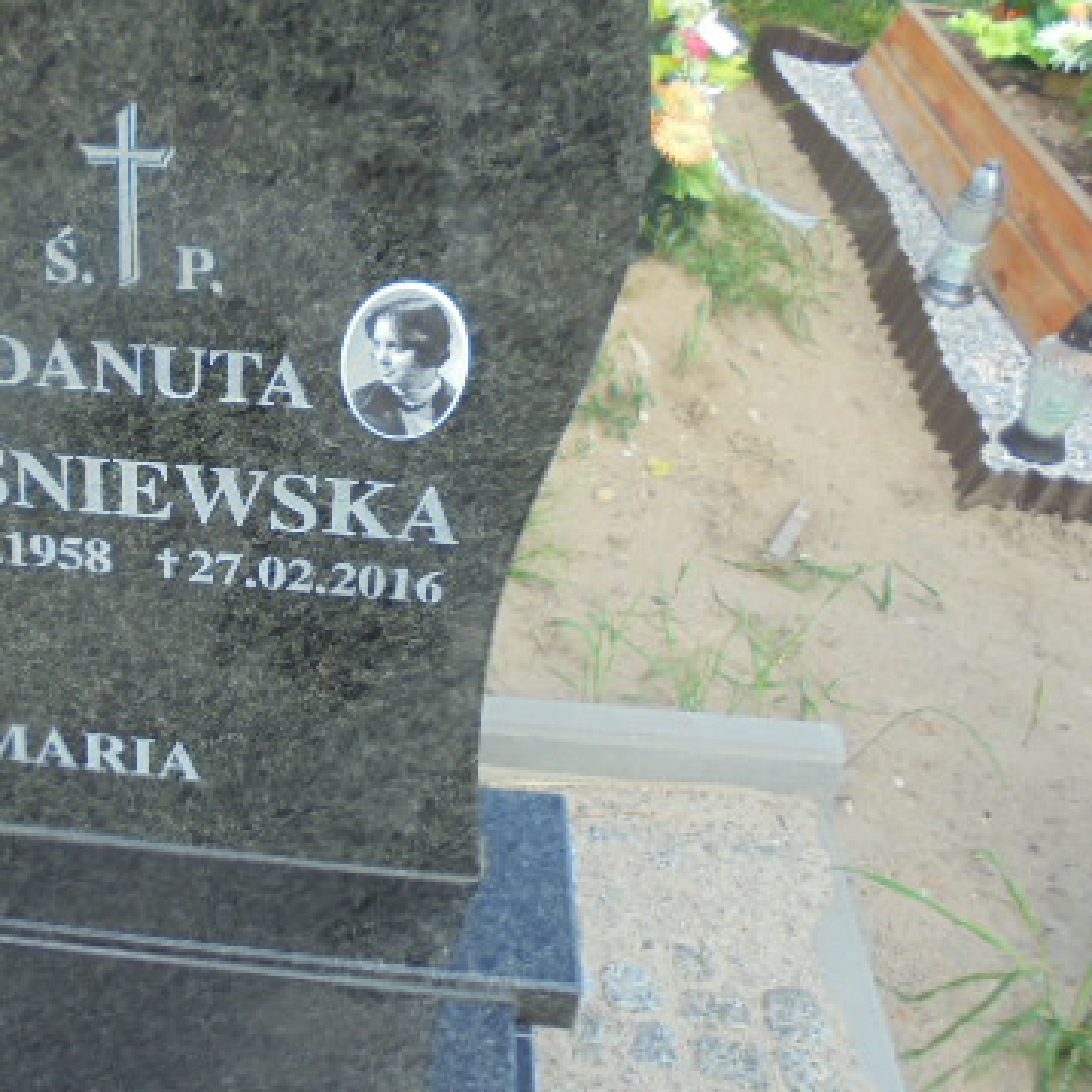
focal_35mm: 41
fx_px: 1463
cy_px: 459
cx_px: 213
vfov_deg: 40.8
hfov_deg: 39.3
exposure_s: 1/320
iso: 100
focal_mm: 4.6
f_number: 3.5
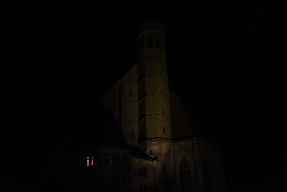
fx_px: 303
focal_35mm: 38
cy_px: 96
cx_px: 144
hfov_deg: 50.7
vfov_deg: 35.1
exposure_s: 1/5
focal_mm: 38
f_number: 13
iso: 1000
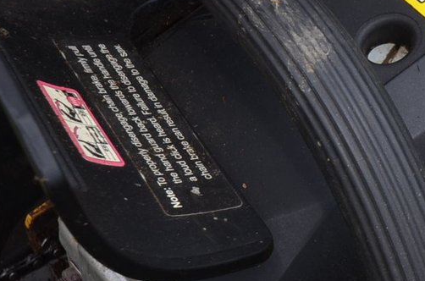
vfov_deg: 11.1
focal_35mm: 123
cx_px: 429
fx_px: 1448
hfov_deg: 16.3
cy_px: 121
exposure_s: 1/250
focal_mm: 24
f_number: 8
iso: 200
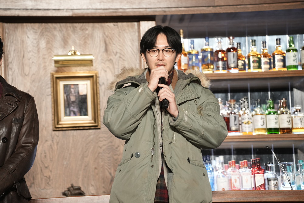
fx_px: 1267
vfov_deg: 9.2
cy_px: 102
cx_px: 152
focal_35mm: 150
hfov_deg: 13.7
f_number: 4
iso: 800
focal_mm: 150
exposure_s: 1/60
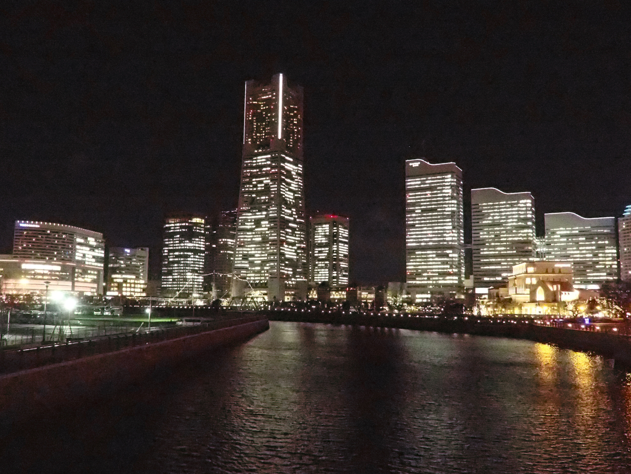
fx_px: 583
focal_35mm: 32
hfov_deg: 56.8
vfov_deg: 44.2
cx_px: 316
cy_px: 237
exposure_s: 1/50
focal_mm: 6.7
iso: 12800
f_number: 3.5
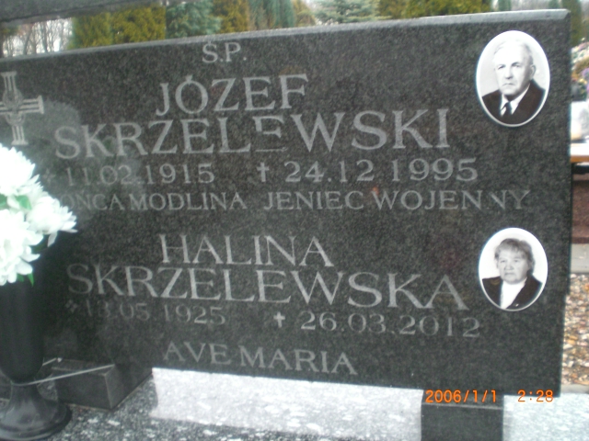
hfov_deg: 49.0
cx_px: 294
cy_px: 220
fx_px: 647
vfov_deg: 37.7
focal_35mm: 38
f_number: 3.1
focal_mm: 6.3
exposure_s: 1/50
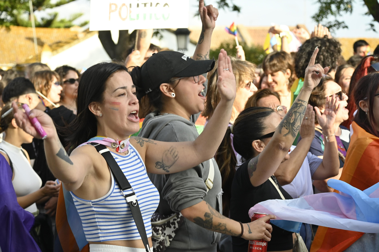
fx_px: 1089
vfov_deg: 13.2
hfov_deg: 19.7
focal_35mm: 104
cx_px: 190
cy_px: 126
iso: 320
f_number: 5.6
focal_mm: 69
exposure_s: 1/500
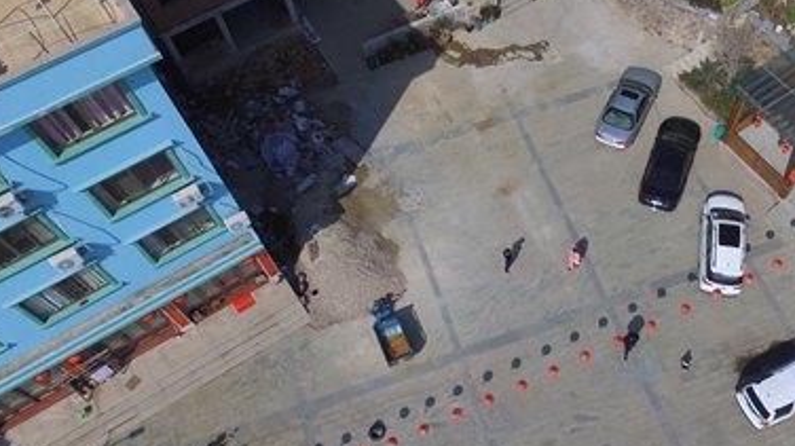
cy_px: 314
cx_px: 514
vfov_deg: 39.4
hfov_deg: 64.8
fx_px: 611
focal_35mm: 29
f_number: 2.8
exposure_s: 1/2415
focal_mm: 3.61
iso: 100
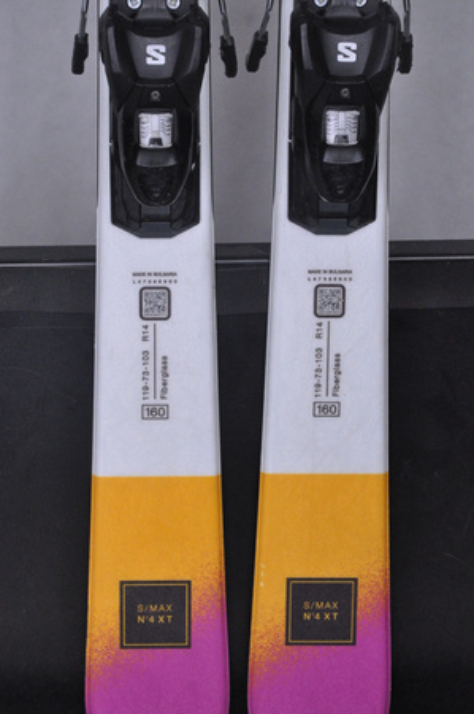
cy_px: 357
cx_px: 237
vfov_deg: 16.1
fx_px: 2524
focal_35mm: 128
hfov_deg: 10.7
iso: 3200
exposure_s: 1/125
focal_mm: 85
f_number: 9.5
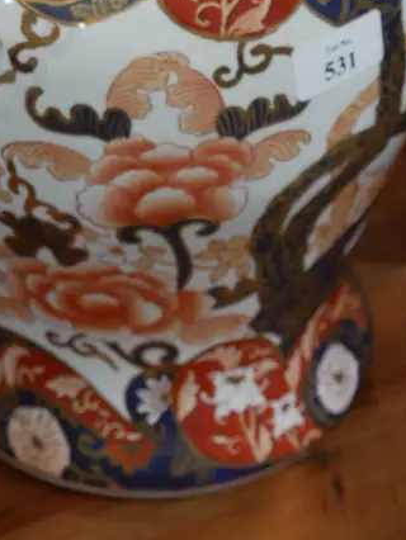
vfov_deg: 18.8
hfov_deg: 14.6
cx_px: 97
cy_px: -38
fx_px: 1578
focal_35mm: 101
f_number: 4.6
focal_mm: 21
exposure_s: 1/60
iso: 400
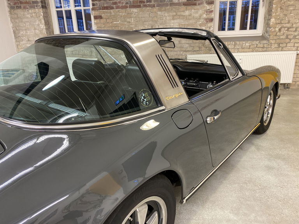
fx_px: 225
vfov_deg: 53.1
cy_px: 112
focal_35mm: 26
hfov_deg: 67.3
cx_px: 150
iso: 125
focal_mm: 4.25
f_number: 1.8
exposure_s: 1/50
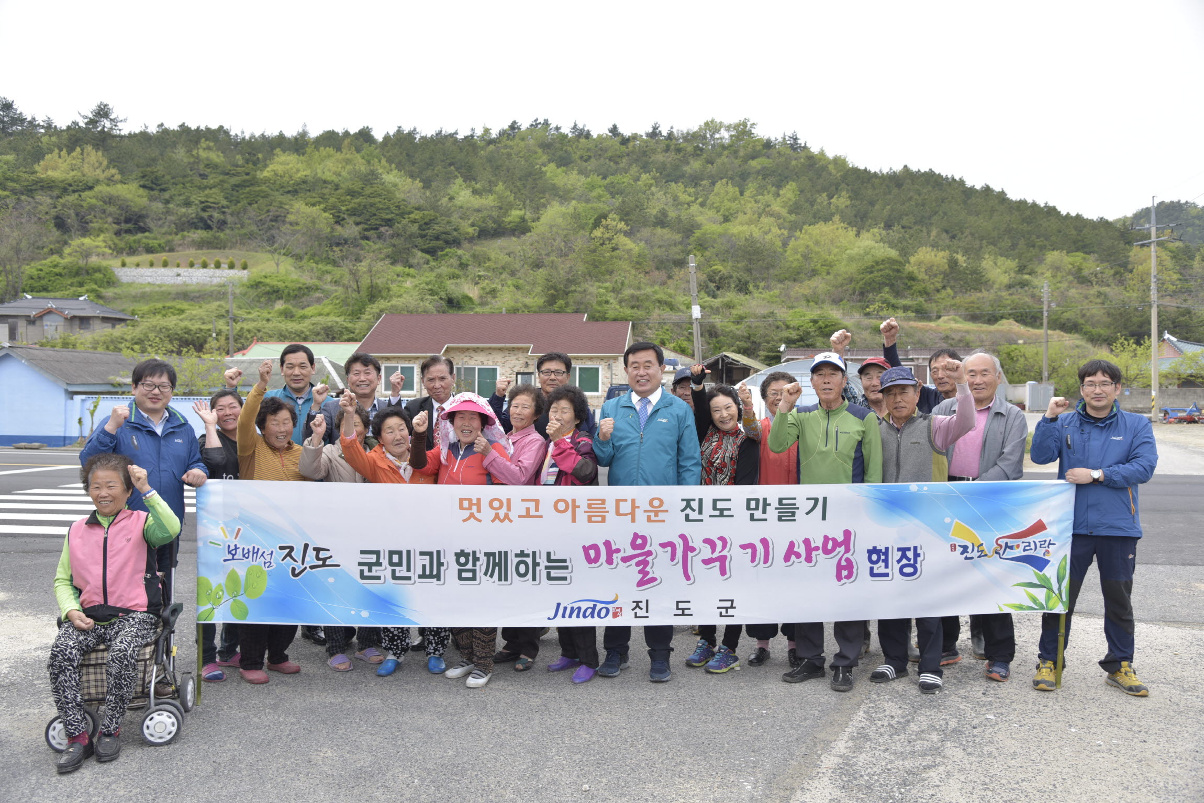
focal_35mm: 30
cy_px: 402
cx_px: 602
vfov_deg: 43.6
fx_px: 1004
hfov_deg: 61.9
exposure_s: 1/125
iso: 100
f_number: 5
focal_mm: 30
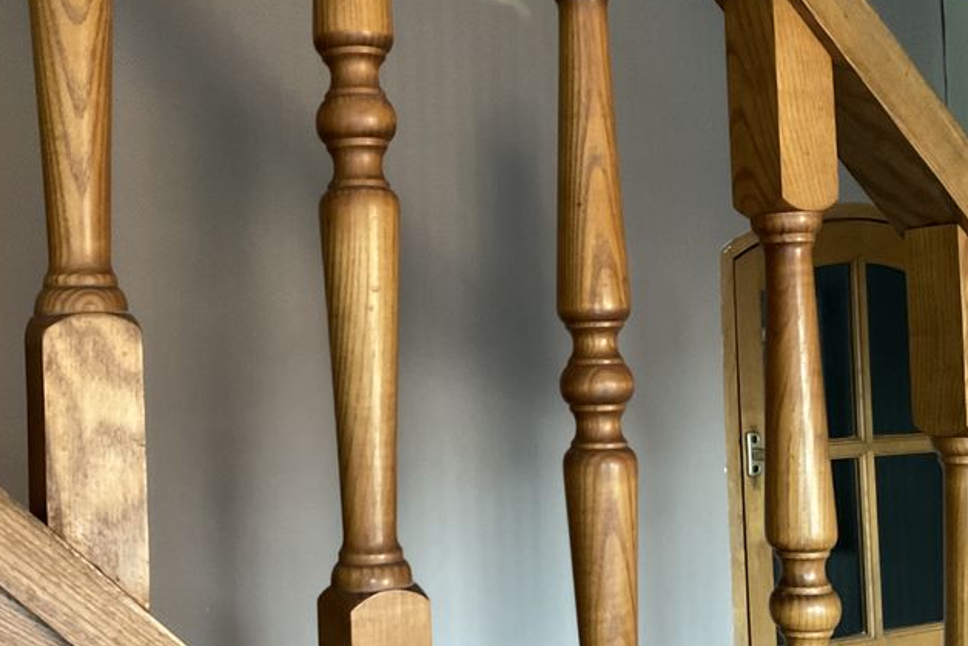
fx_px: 1291
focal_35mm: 48
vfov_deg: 28.1
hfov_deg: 41.0
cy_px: 333
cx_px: 415
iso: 250
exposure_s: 1/30
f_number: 1.8
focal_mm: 3
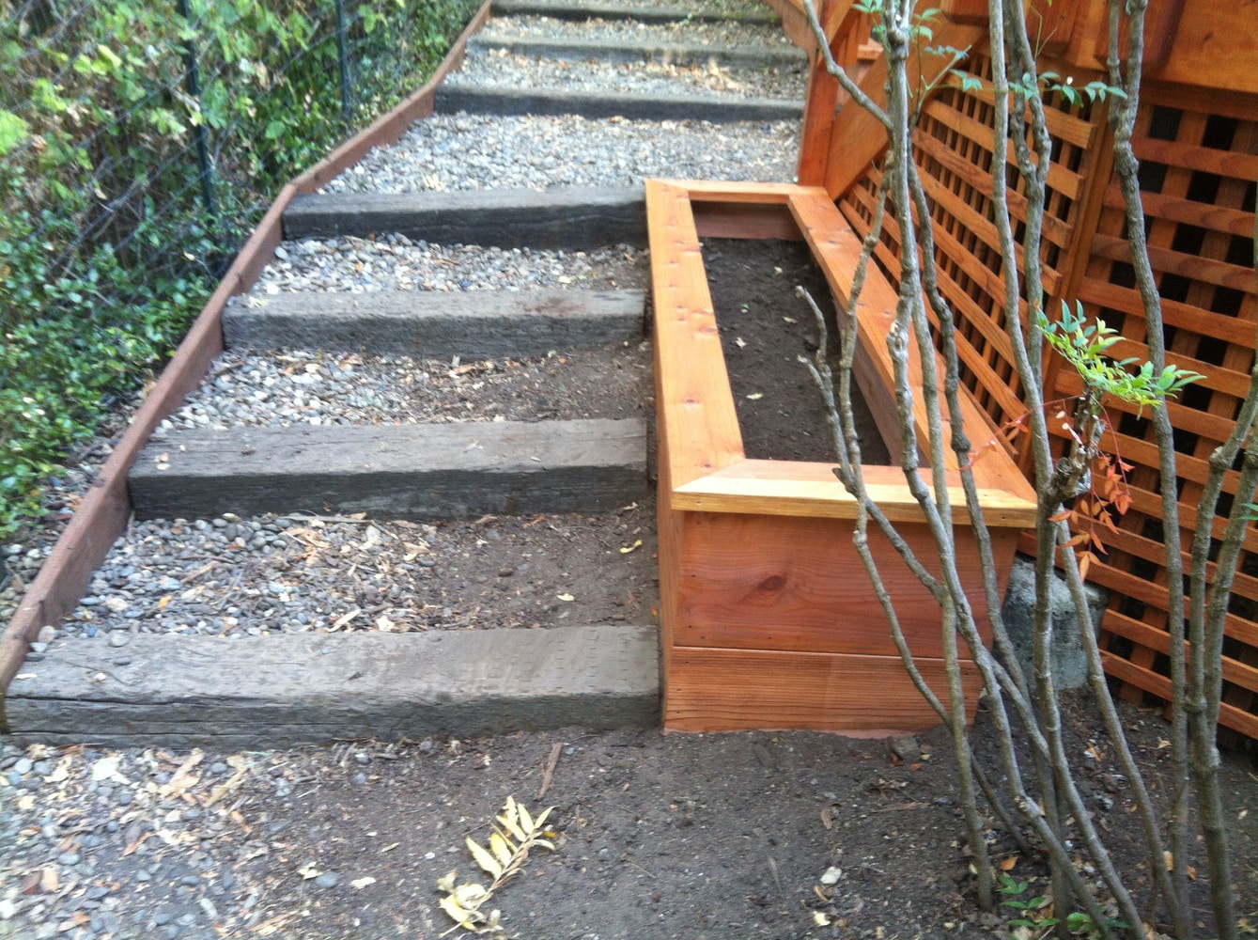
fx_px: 1270
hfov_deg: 52.7
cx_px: 629
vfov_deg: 40.6
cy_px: 470
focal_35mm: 35
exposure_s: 1/15
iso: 80
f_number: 2.8
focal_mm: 3.85
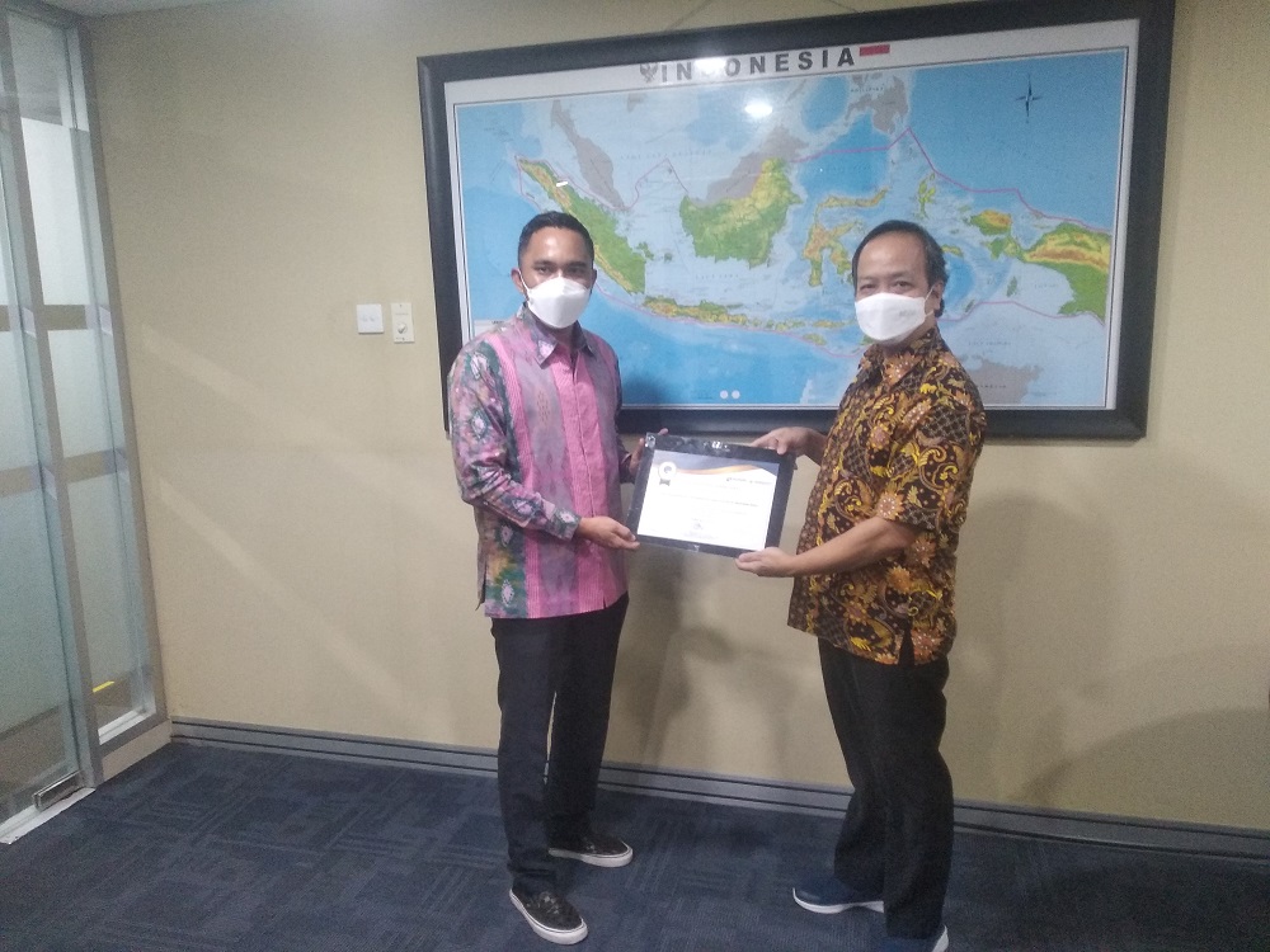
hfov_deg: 67.3
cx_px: 635
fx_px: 954
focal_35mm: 26
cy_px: 476
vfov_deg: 53.1
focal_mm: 3.81
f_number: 2.2
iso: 1000
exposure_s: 1/25
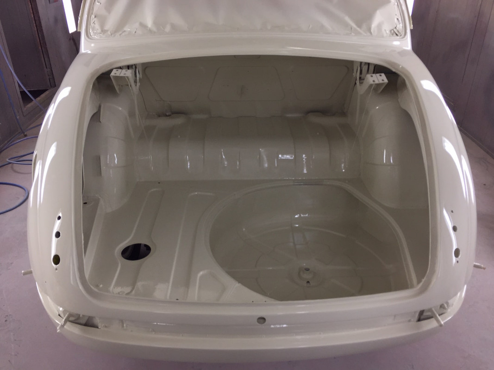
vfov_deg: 48.2
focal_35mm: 29
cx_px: 247
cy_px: 185
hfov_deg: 61.7
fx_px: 414
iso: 32
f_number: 2.2
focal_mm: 4.15
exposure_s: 1/50
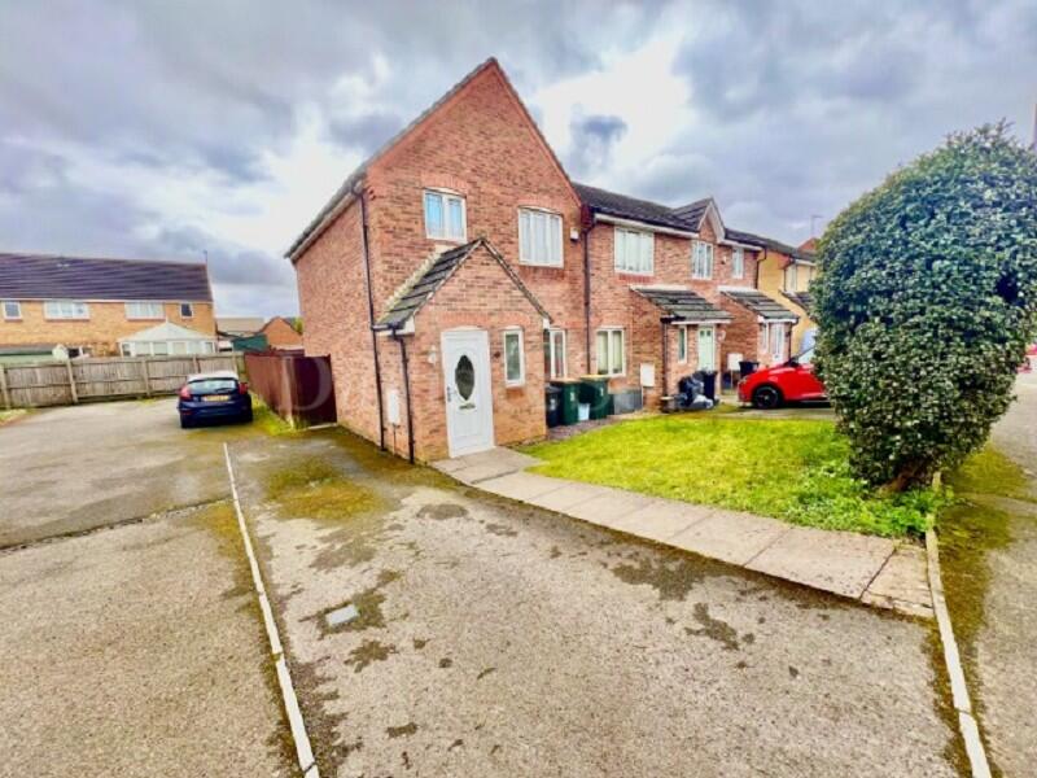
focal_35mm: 13
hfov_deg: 106.2
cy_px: 389
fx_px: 389
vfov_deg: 89.9
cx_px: 518
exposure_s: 1/187
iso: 32
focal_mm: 1.57
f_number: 1.8
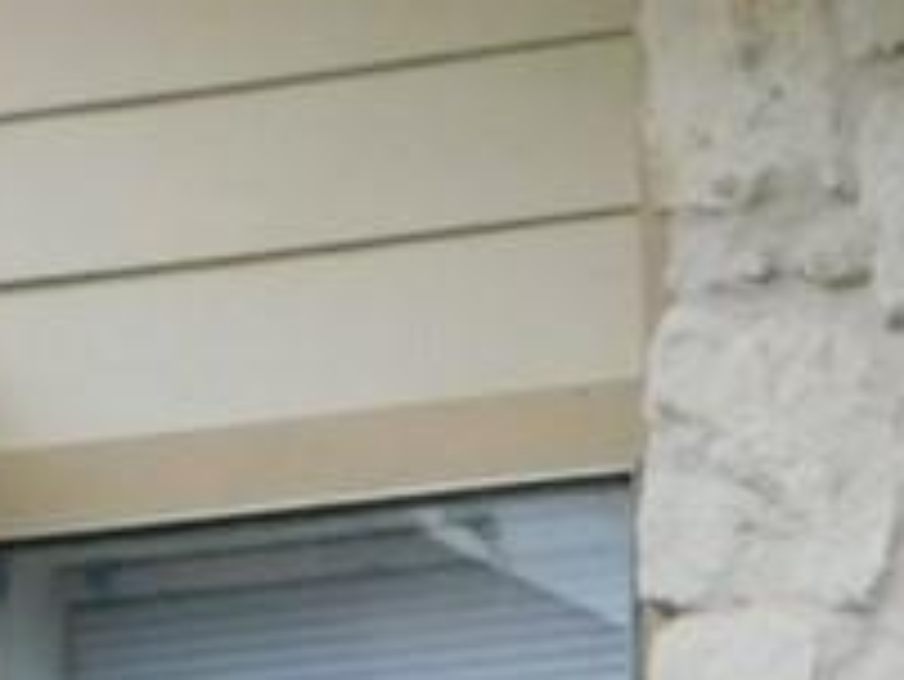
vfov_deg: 11.0
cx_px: 2028
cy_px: 1549
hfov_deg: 13.4
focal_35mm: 117
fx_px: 3057
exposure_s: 1/160
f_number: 3
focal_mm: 4
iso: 125
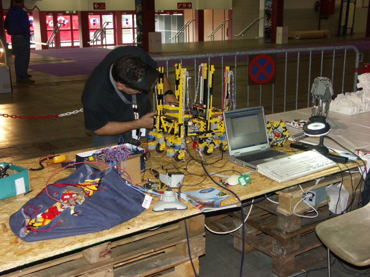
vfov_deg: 30.9
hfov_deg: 40.4
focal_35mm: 47
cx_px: 185
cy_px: 138
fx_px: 502
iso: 200
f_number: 2.8
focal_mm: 12.14
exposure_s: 1/50
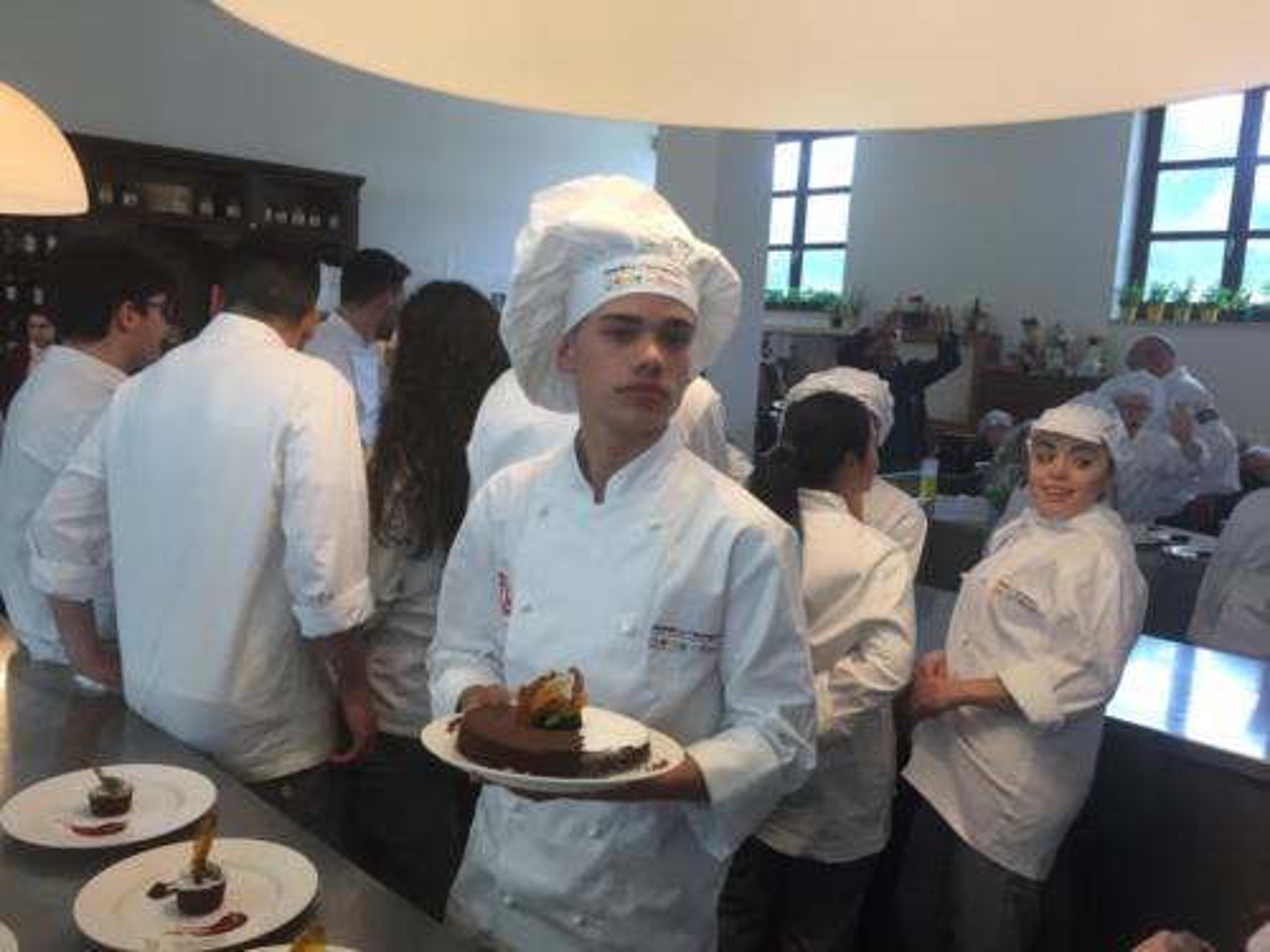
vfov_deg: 48.2
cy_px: 476
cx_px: 635
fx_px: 1064
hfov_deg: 61.7
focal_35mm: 29
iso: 40
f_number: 2.2
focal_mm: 4.15
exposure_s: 1/33
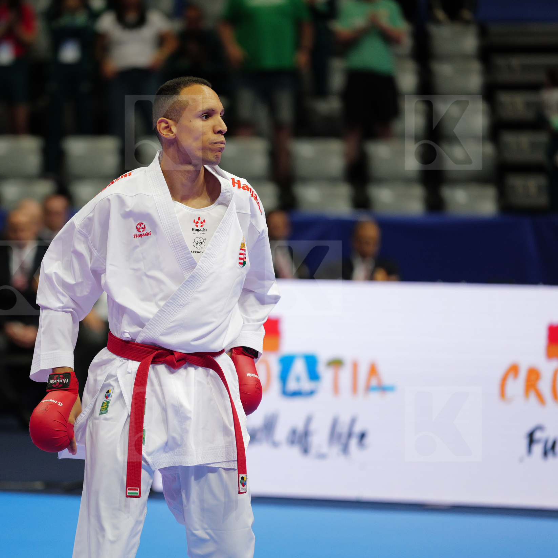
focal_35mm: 220
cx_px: 163
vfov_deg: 8.0
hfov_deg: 7.9
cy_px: 278
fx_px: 4012
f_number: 2.8
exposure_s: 1/1000
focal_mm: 171
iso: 1600
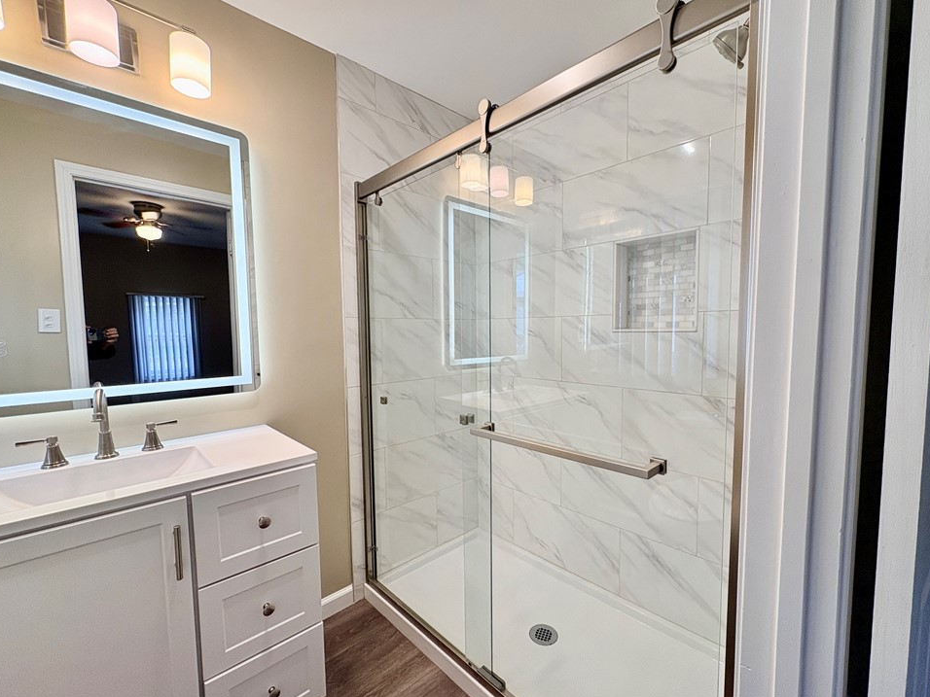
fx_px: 403
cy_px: 358
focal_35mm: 15
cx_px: 485
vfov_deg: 81.7
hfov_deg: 98.1
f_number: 2.2
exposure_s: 1/120
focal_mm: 2.22
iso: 125
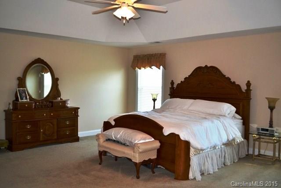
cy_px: 94
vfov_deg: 40.0
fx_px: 258
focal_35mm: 33
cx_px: 140
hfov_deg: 57.2
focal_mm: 22
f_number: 4
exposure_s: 1/60
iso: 200
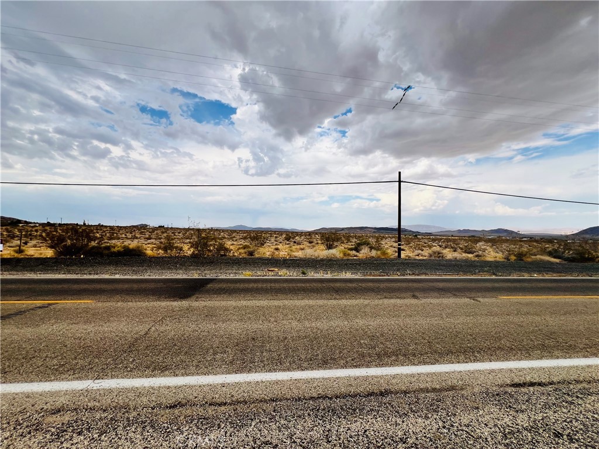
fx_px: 225
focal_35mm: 13
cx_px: 300
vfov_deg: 89.9
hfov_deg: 106.2
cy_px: 224
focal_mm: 1.57
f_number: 1.8
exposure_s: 1/2016
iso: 32
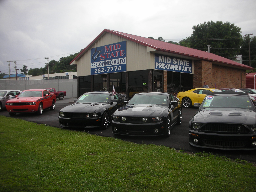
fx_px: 259
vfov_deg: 40.7
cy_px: 96
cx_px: 128
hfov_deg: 52.6
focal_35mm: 35
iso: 50
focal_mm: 5.8
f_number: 3
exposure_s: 1/258
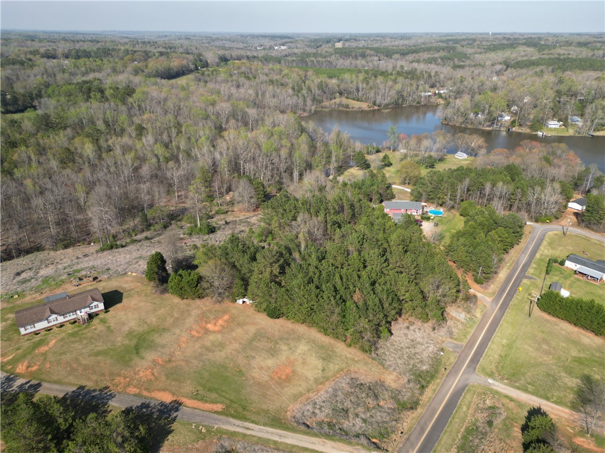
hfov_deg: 71.6
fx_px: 419
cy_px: 226
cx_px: 302
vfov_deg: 56.8
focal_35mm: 24
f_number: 1.7
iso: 100
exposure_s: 1/2000
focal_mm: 6.72
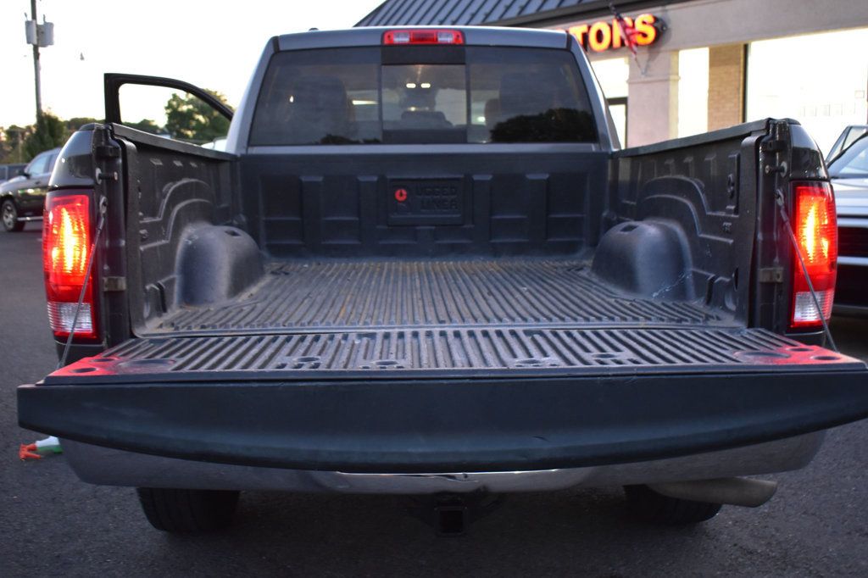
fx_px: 904
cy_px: 289
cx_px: 434
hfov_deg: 51.3
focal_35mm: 38
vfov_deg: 35.5
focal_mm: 25
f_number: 4
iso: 1600
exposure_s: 1/10
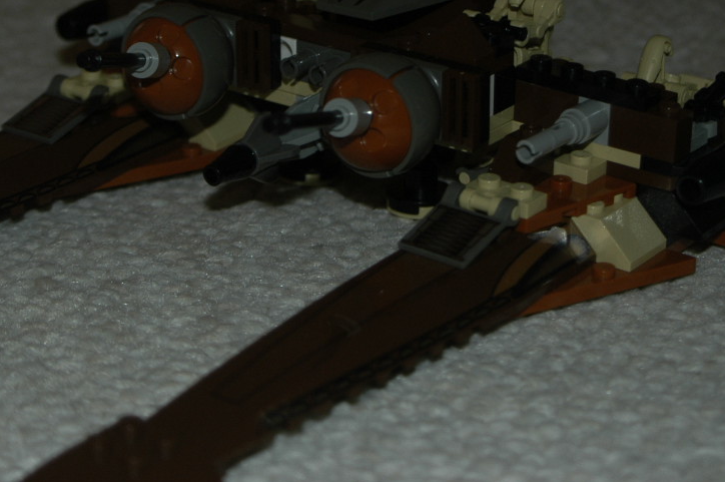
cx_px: 318
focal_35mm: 109
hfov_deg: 18.8
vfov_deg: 12.4
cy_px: -13
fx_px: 2193
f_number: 4
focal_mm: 35
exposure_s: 1/60
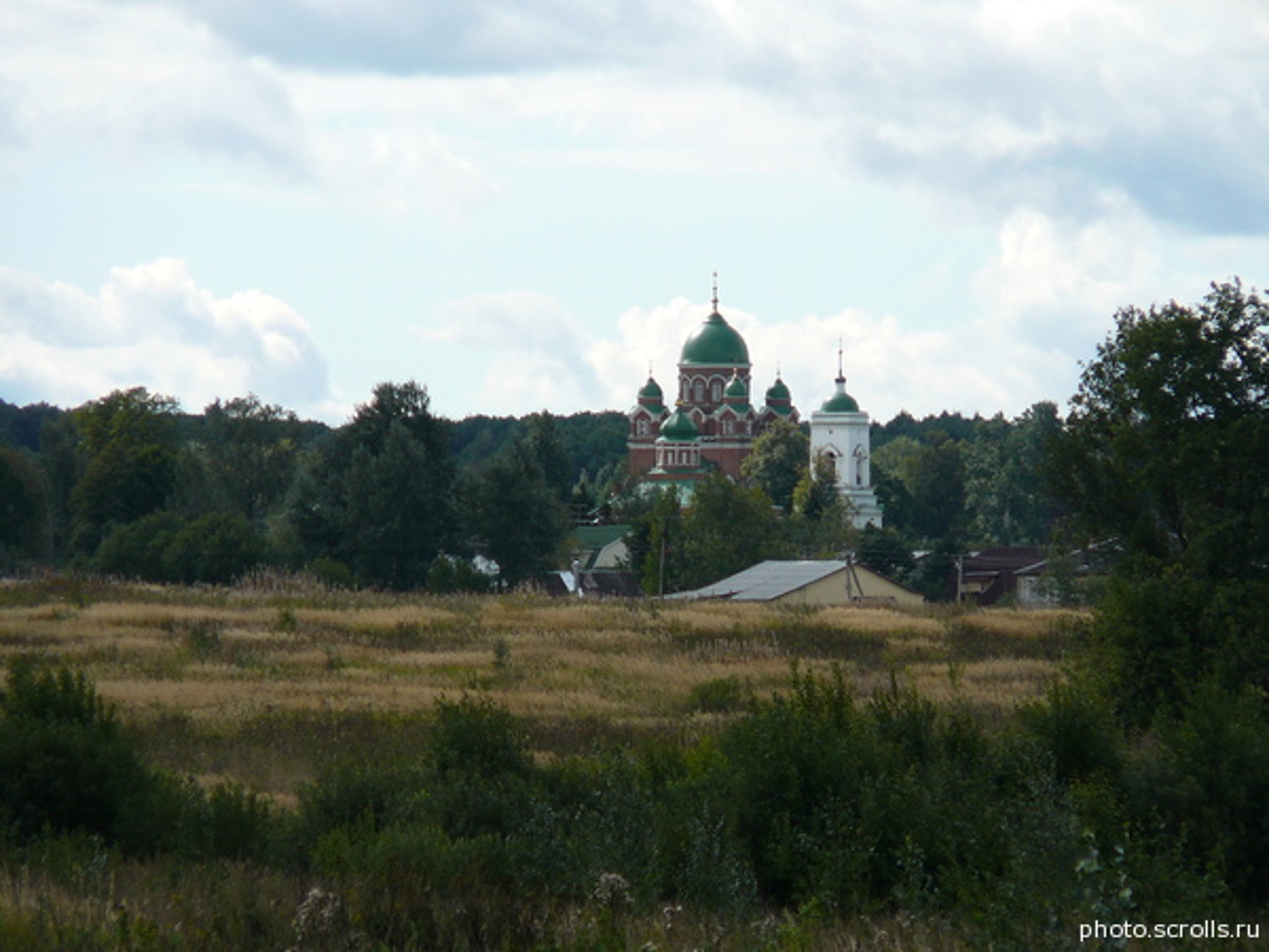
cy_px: 476
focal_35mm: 350
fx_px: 12831
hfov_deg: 5.7
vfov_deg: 4.2
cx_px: 634
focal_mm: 52
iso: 80
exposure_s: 1/640
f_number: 4.2
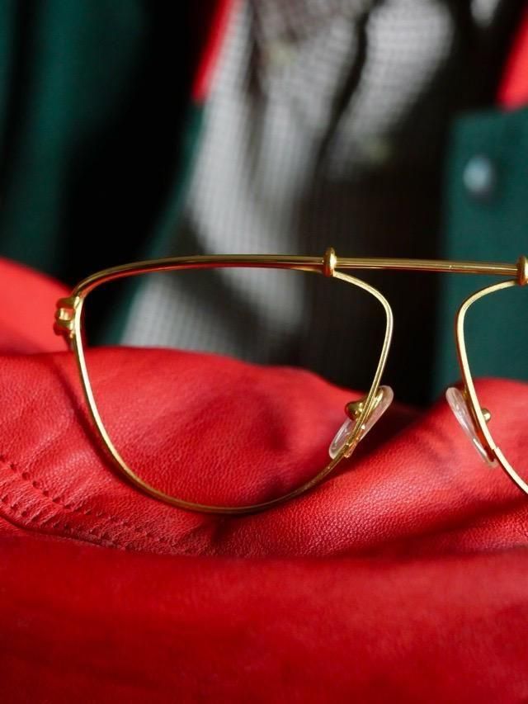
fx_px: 1383
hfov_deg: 21.6
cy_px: 352
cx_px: 264
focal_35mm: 68
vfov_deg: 28.6
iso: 2500
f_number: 3.8
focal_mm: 34
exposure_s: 1/80
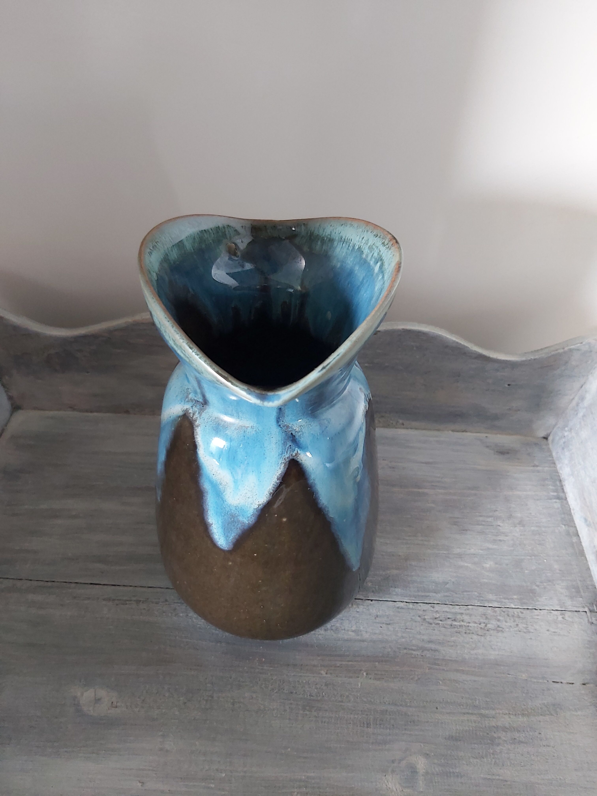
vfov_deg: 67.3
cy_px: 398
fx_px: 598
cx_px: 298
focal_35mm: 26
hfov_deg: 53.1
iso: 800
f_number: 1.7
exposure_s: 1/25
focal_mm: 3.92
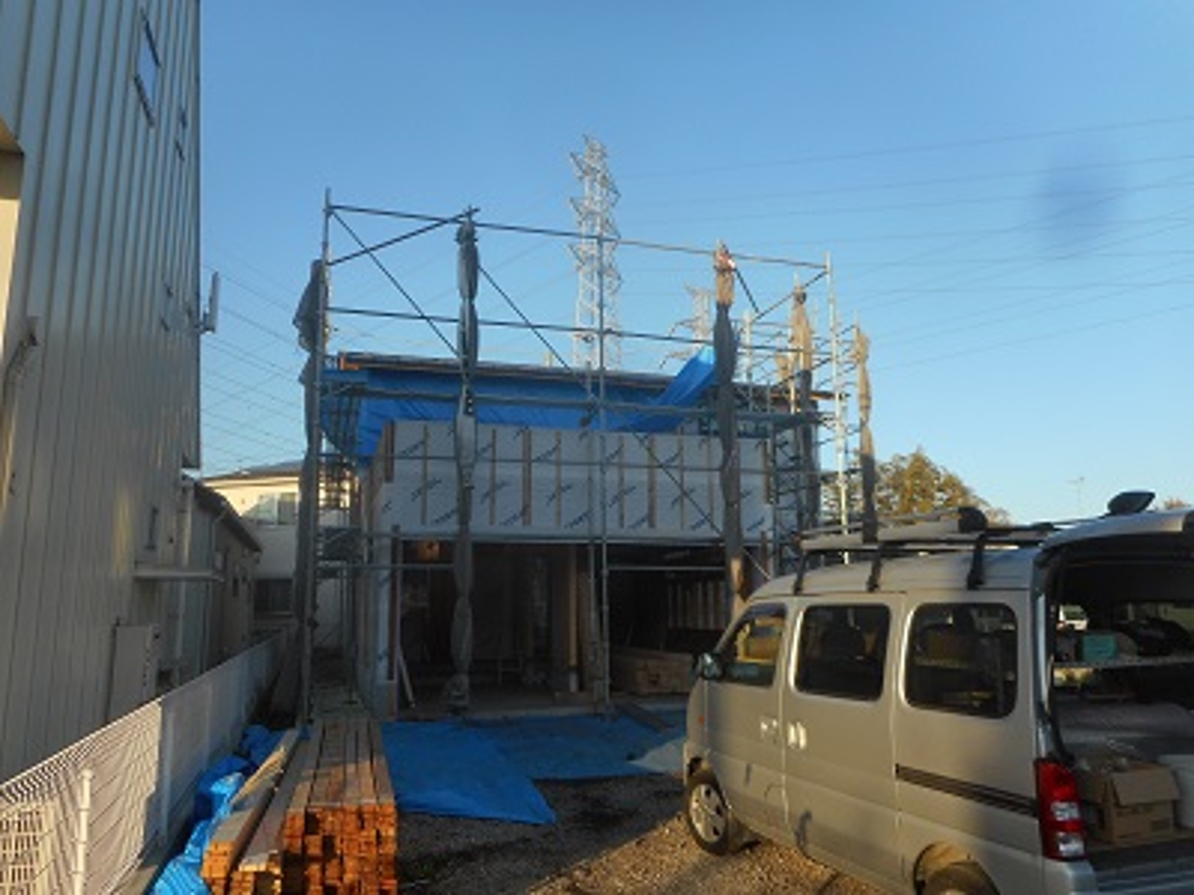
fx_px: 862
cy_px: 448
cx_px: 597
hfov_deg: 69.4
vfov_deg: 54.9
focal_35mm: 25
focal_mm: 4.5
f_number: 3.7
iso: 80
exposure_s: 1/400
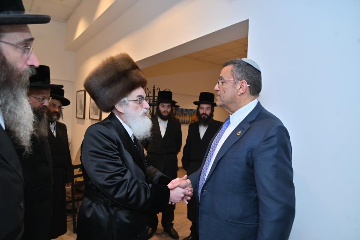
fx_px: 240
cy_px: 120
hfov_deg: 73.7
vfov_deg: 53.1
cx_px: 180
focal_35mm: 24
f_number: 4
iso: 640
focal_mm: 24
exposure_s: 1/100
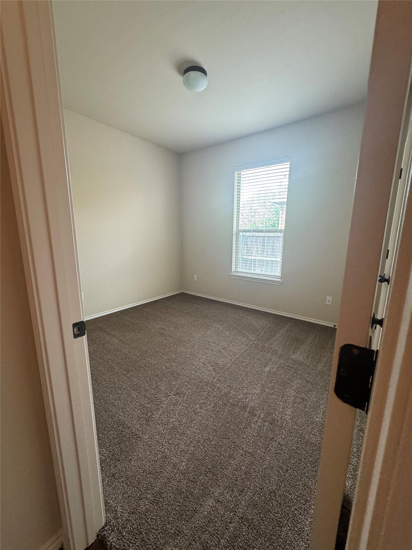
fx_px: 222
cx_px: 206
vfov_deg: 102.1
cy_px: 275
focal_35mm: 14
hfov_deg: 85.7
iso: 320
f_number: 2.2
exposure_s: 1/120
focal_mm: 2.22
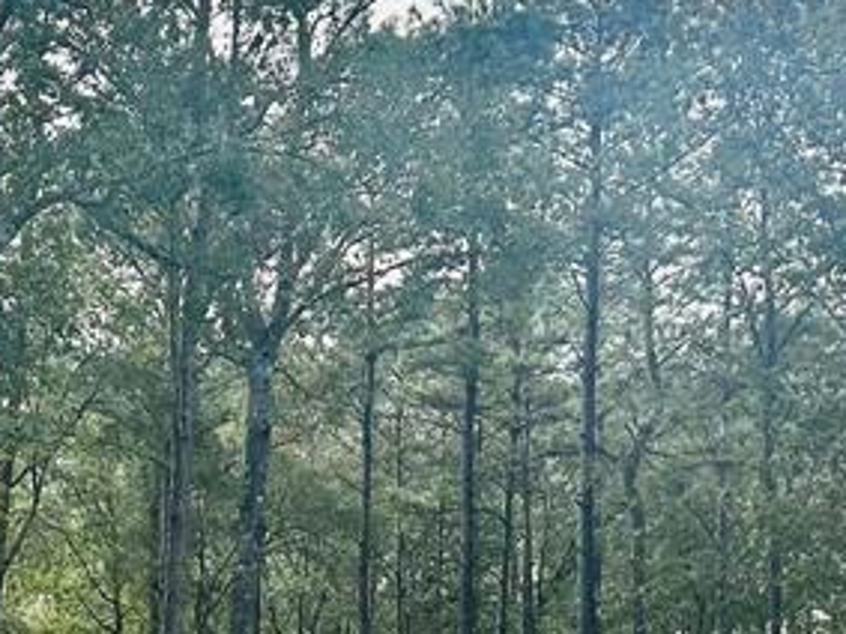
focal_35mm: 94
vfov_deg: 15.5
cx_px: -93
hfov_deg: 19.9
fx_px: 2296
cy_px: 556
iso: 50
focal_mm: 5.7
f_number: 1.5
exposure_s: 1/1575
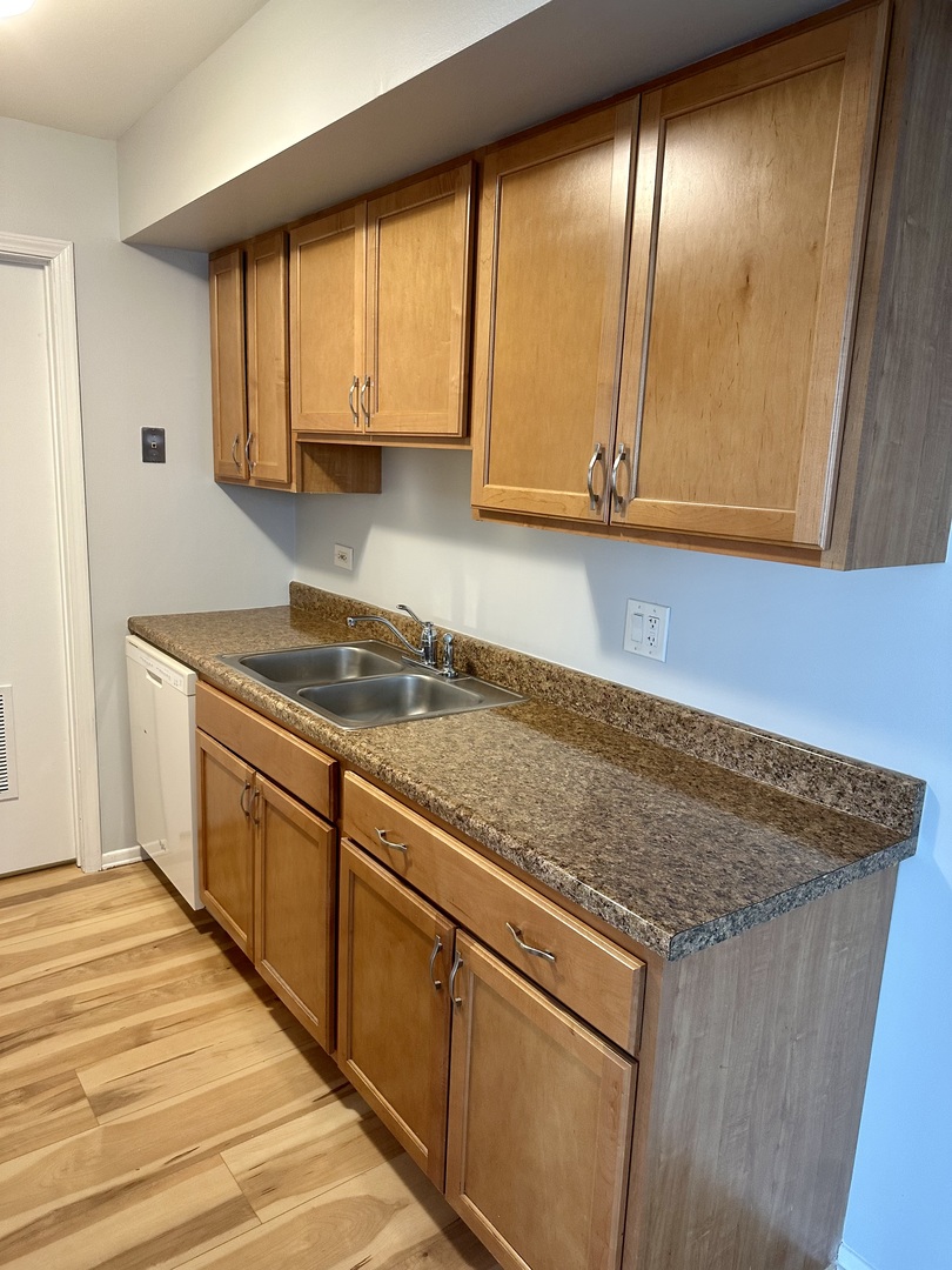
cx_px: 476
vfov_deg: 71.6
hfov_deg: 56.8
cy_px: 635
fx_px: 880
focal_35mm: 24
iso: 200
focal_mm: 6.86
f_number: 1.78
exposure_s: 1/60
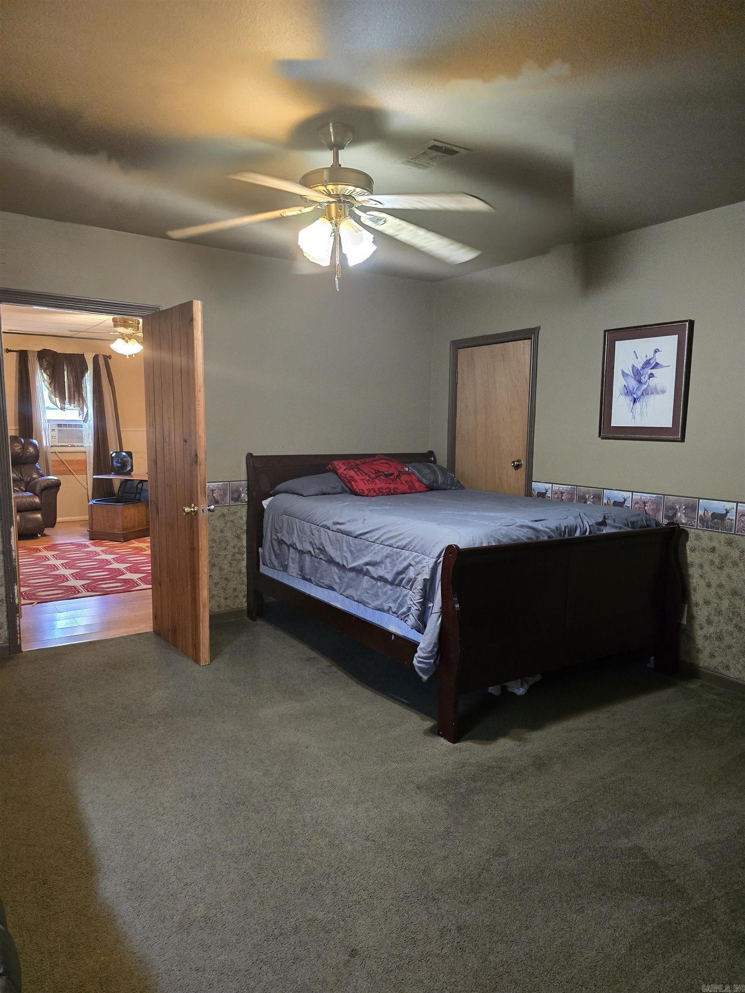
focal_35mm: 23
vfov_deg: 73.9
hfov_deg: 58.9
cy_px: 496
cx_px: 372
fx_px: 660
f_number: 1.7
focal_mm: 6.3
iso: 1000
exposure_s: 1/60
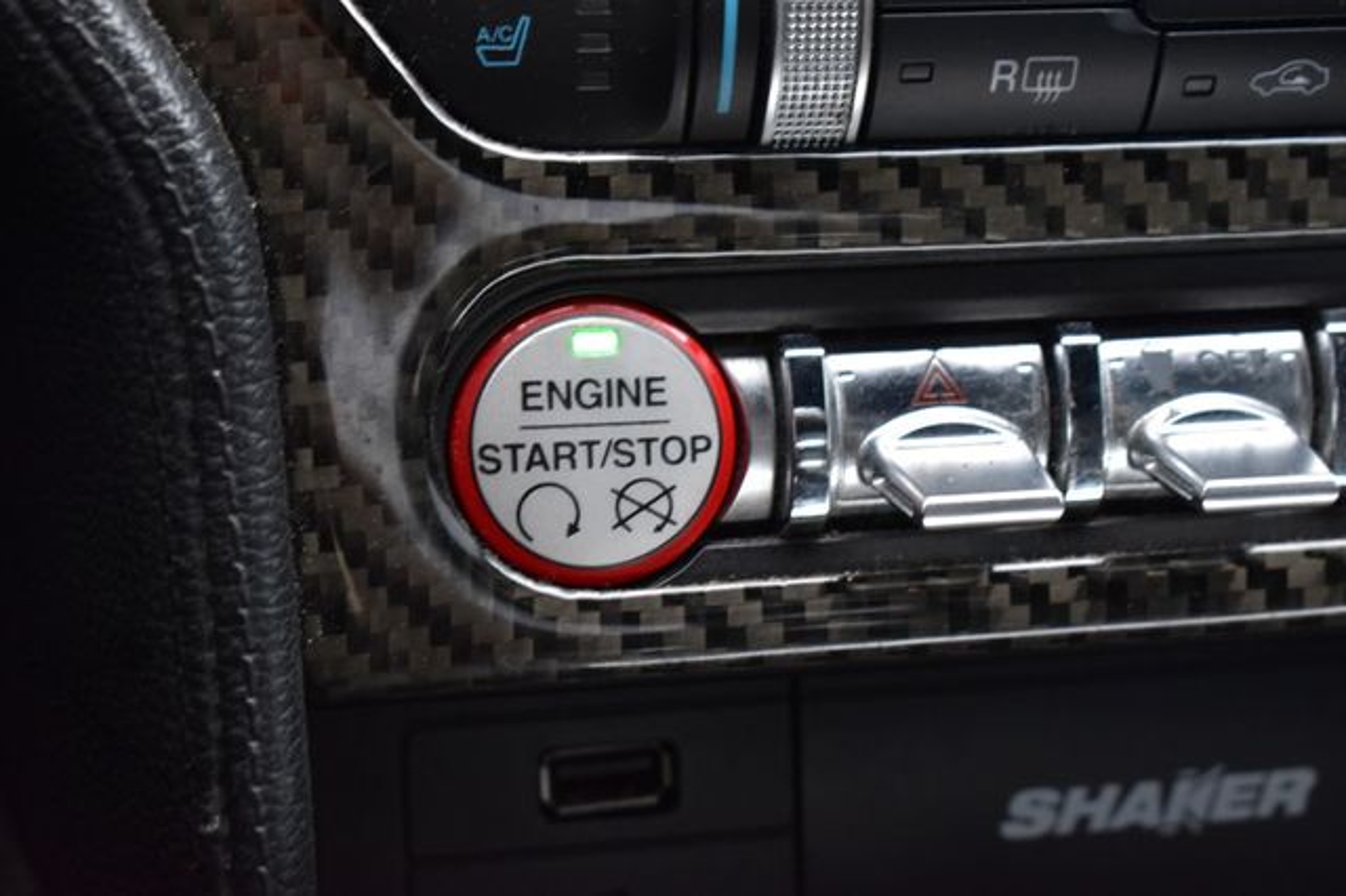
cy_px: 448
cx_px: 673
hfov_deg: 24.6
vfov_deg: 16.5
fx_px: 3083
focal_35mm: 82
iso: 1250
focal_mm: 55
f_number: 6.3
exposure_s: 1/15
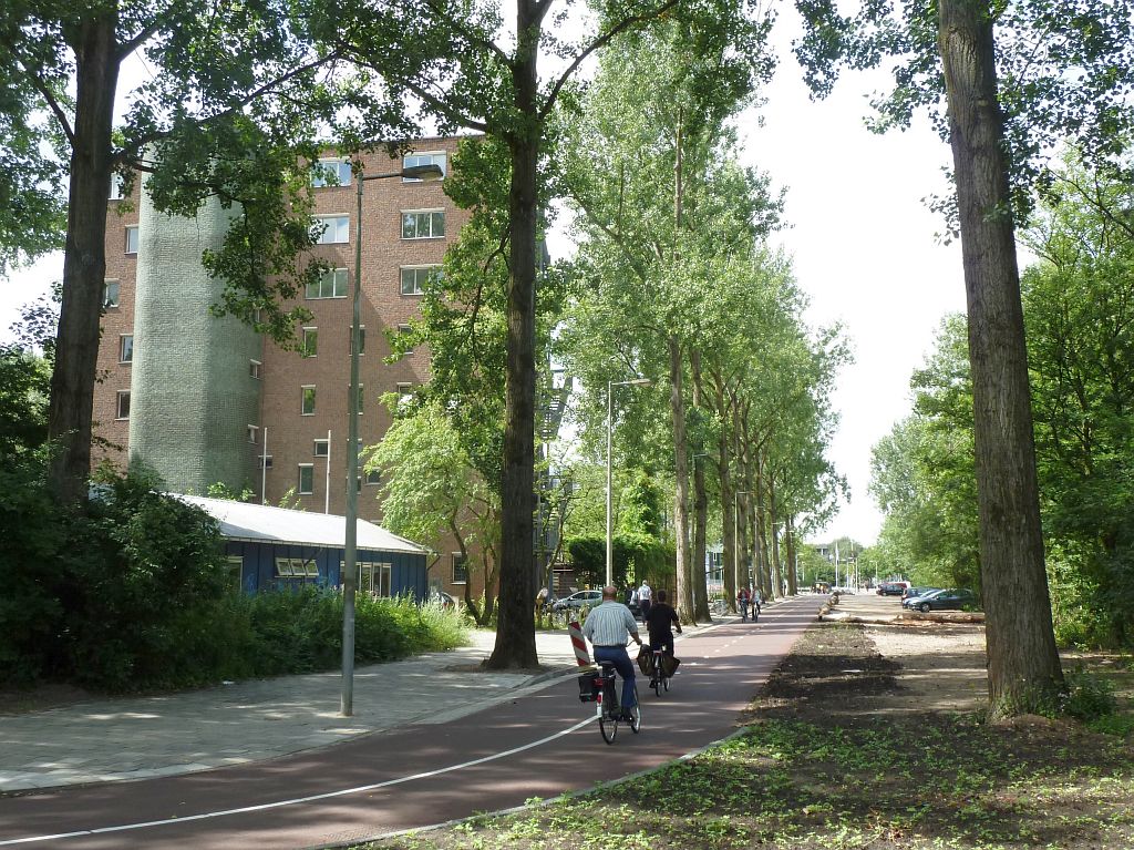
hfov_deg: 50.2
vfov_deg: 38.6
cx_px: 567
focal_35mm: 37
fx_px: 1212
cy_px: 425
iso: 80
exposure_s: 1/160
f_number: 4
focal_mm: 6.1
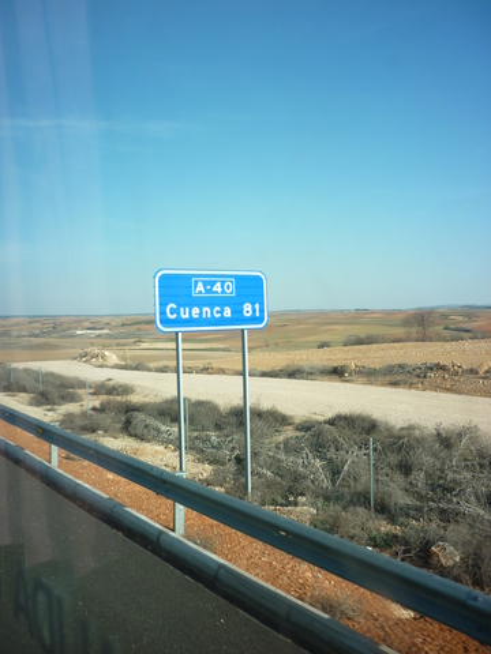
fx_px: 624
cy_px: 327
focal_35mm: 33
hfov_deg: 42.9
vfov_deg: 55.4
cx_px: 246
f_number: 2.8
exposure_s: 1/640
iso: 80
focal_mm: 5.5
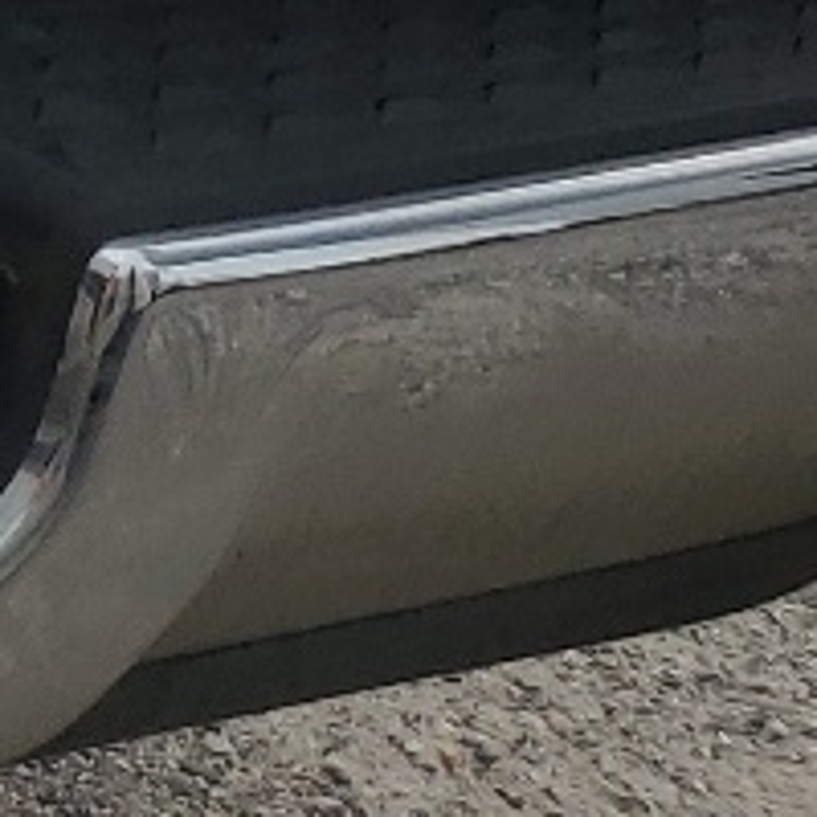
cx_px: -1732
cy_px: -719
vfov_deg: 9.0
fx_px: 4913
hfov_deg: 8.0
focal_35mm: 184
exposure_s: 1/5000
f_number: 1.5
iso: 50
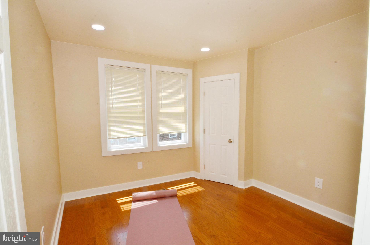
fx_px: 177
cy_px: 122
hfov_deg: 92.6
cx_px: 185
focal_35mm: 17
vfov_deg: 69.4
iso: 500
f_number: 18
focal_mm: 11.5
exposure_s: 1/60
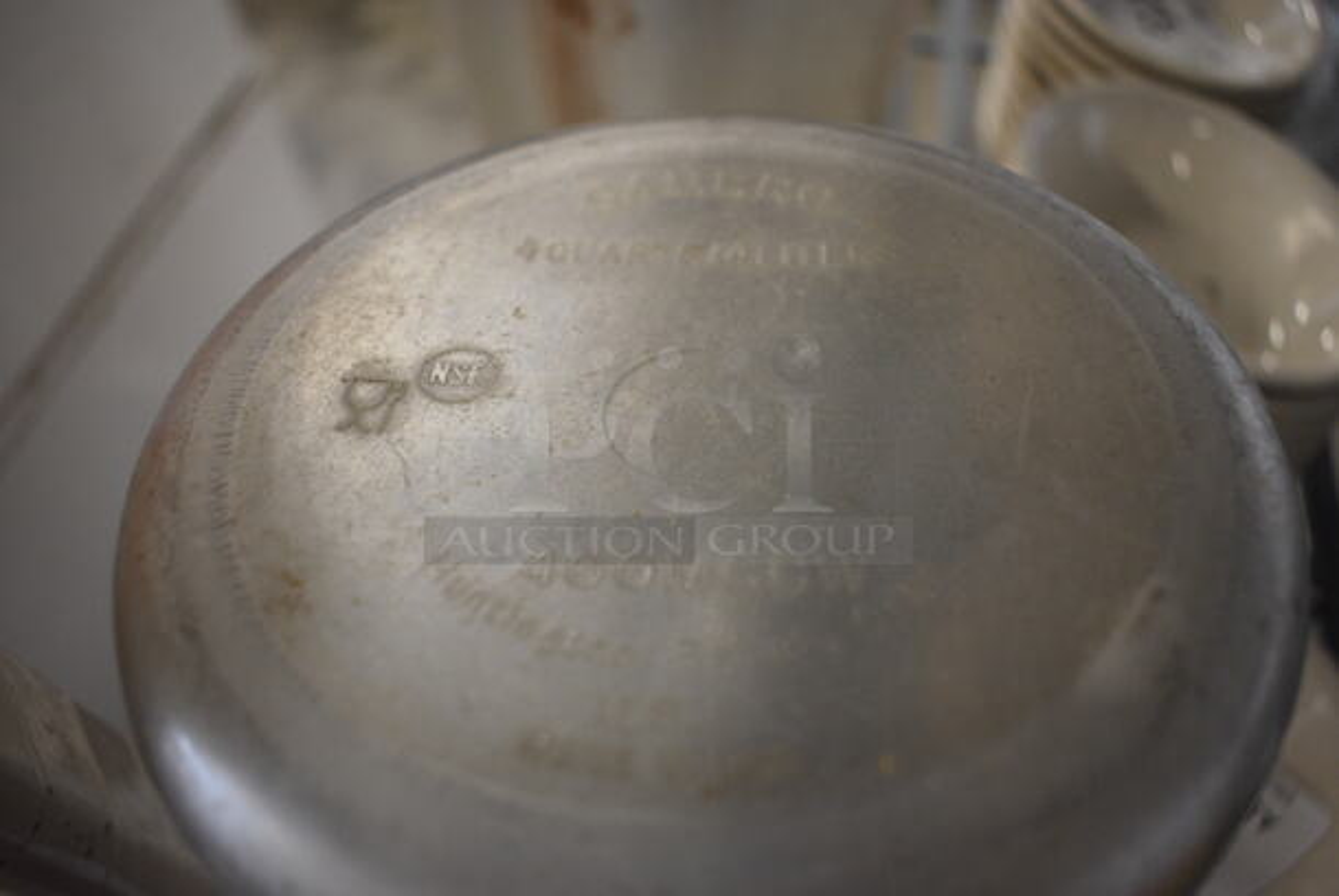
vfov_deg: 43.7
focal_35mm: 30
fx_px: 1117
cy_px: 448
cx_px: 670
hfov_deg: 61.9
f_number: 4
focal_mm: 20
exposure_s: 1/60
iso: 1100
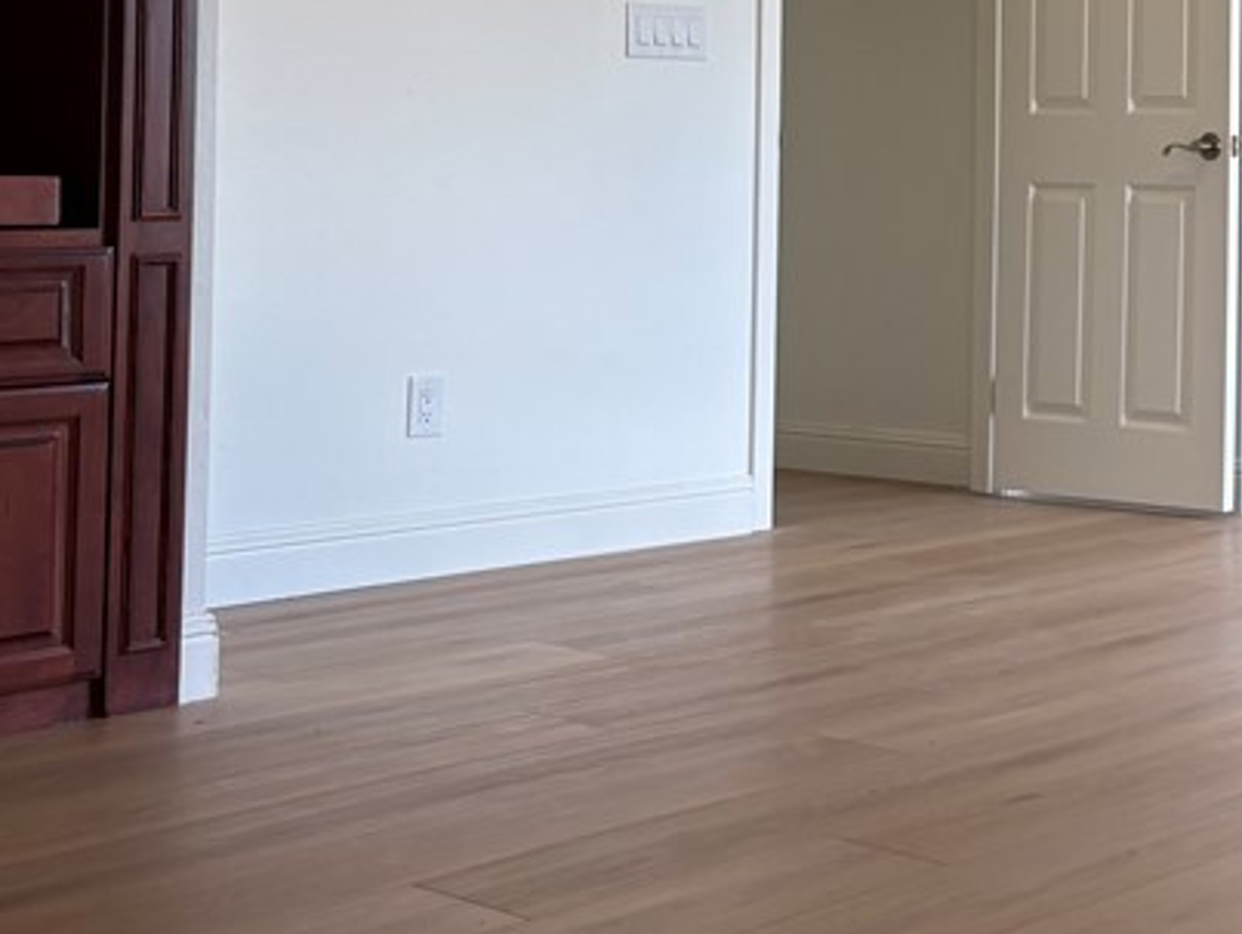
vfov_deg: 21.7
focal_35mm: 66
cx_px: 1418
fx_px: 2370
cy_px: 74
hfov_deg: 26.6
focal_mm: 5.96
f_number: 1.6
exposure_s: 1/120
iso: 80
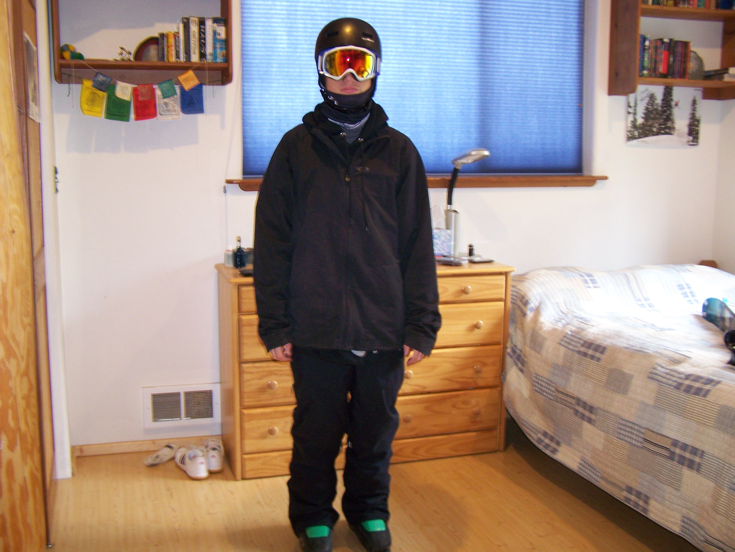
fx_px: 807
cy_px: 276
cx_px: 368
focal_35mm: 38
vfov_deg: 37.8
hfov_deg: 48.9
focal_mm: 6.3
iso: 160
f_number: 2.8
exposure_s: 1/8
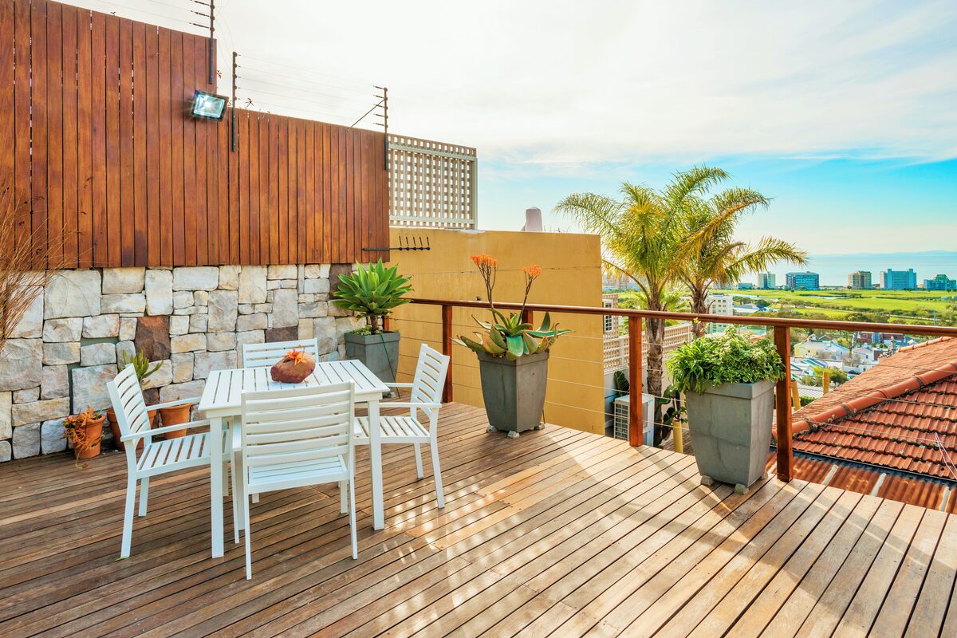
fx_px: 532
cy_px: 319
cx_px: 478
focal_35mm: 20
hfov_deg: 84.0
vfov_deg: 61.9
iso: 200
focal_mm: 20
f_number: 11
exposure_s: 1/160
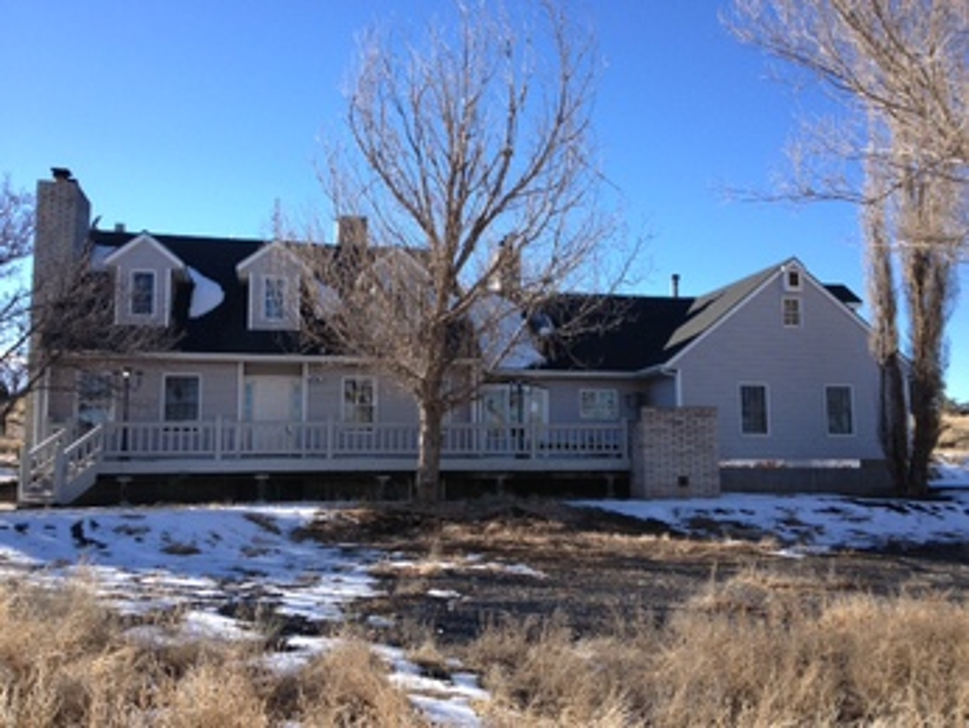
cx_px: 484
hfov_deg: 52.6
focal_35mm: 35
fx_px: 980
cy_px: 364
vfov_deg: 40.7
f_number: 2.4
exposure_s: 1/863
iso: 50
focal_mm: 4.28
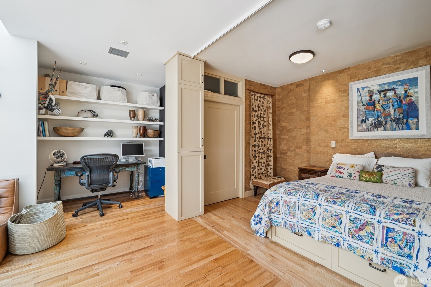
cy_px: 139
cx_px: 230
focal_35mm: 15
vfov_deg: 77.3
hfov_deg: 100.3
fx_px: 180
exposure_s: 1/10
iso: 200
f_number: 8
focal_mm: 14
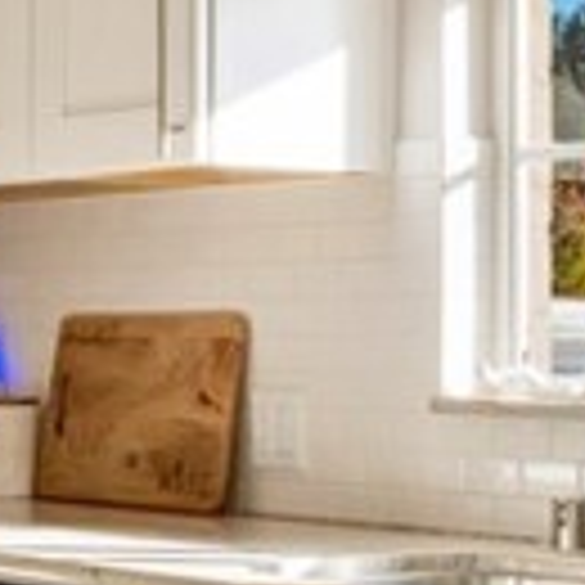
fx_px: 2505
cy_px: 376
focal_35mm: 131
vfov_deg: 13.3
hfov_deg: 13.2
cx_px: 76
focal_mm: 19.6
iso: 64
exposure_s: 1/4
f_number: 13
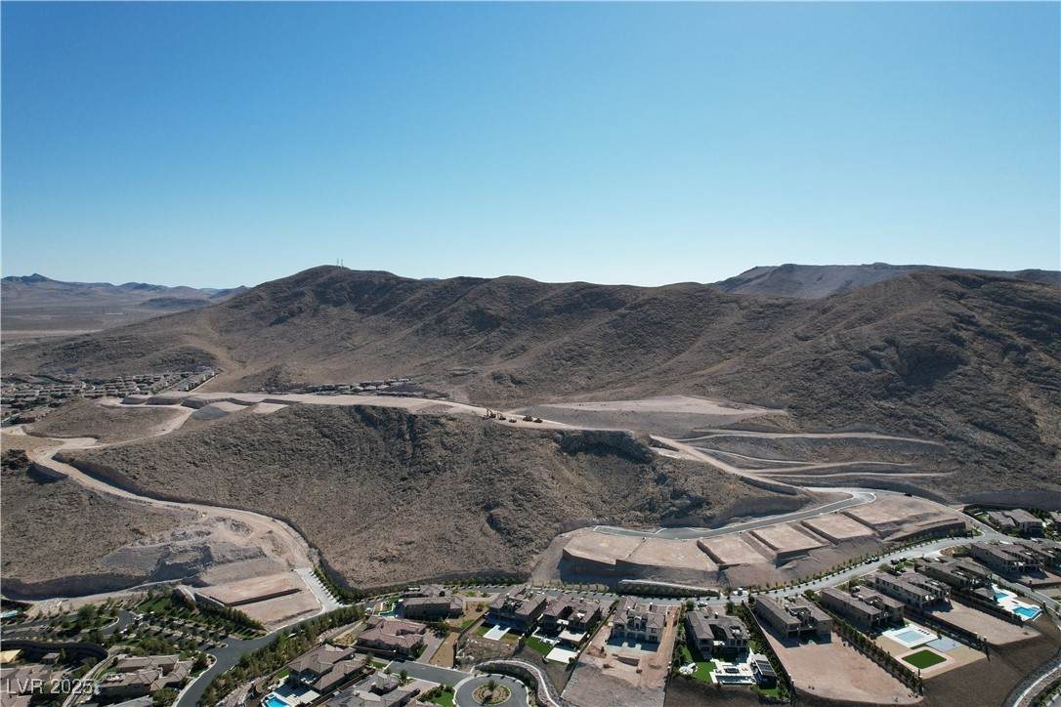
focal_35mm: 22
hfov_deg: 78.6
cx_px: 530
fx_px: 648
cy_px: 354
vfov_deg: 57.2
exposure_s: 1/3000
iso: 140
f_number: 2.8
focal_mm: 8.38
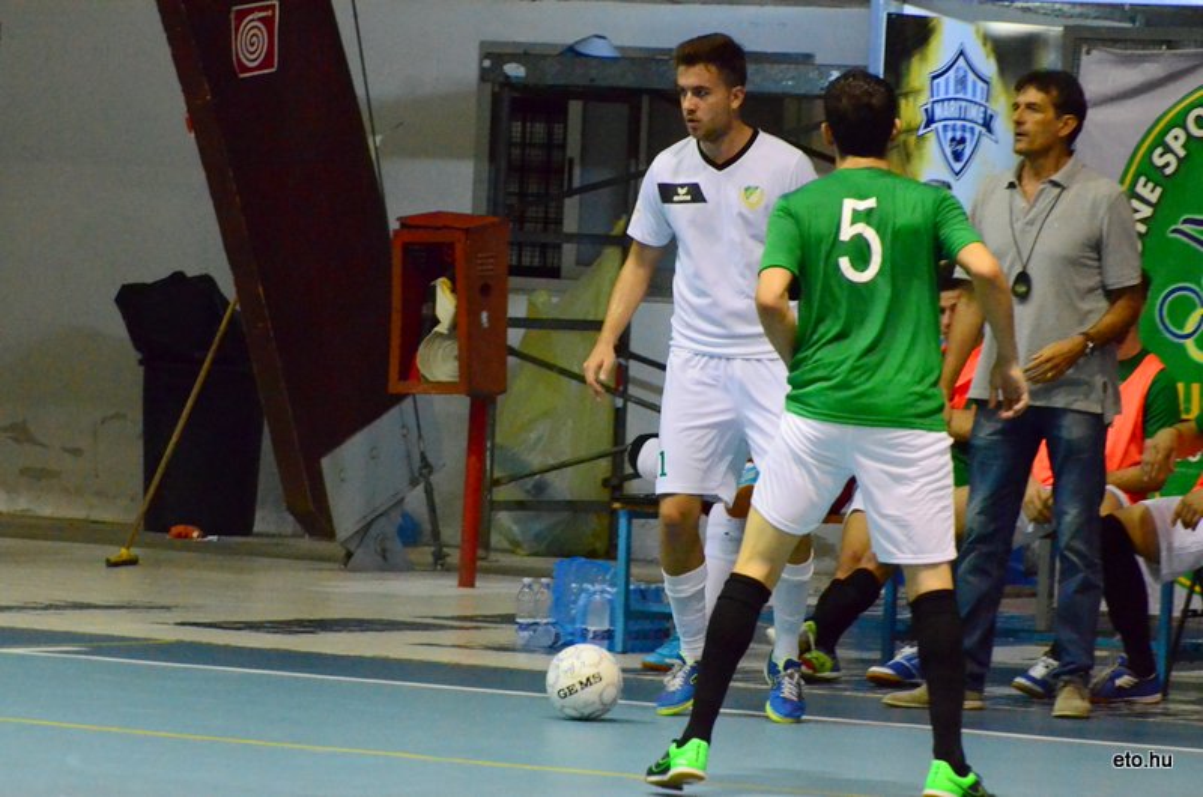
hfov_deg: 7.4
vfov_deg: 4.9
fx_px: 9255
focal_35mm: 278
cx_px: 602
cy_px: 398
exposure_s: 1/320
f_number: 7.1
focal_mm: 185
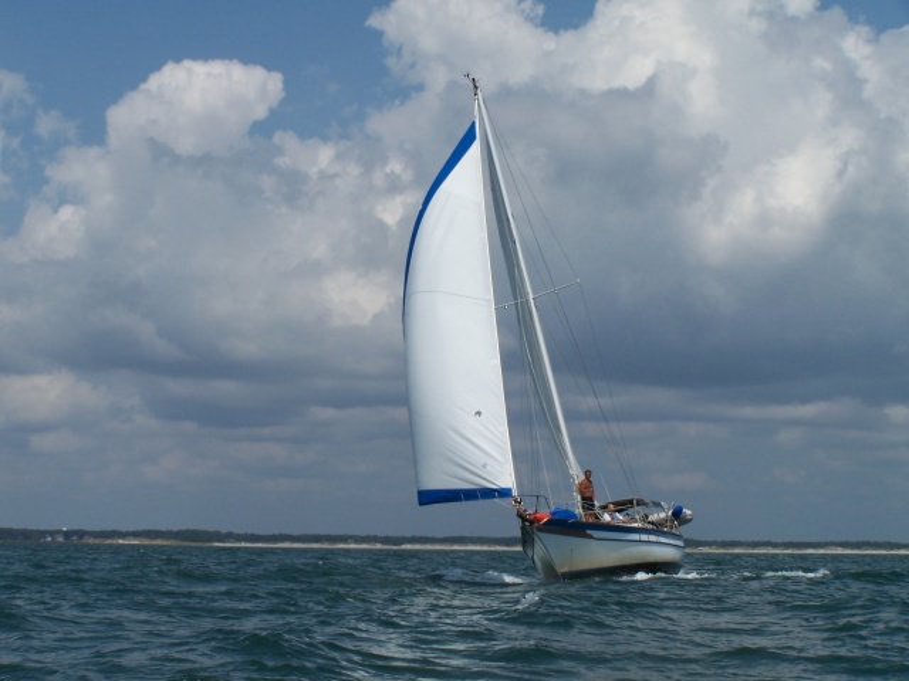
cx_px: 454
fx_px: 2153
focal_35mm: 82
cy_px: 340
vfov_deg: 18.0
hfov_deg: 23.8
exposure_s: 1/1000
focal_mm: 13.7
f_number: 6.3
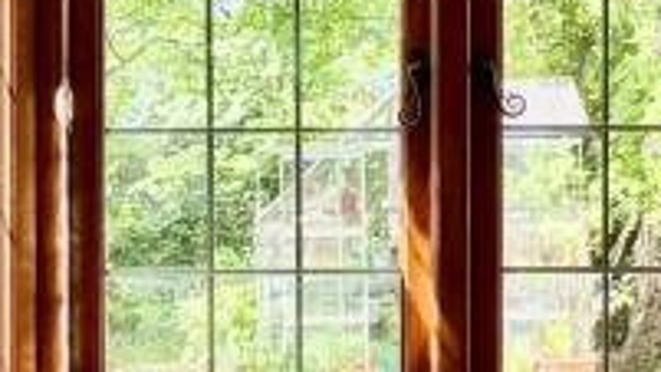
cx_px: 432
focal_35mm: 152
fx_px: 2664
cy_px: 196
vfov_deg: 8.0
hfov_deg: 14.1
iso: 64
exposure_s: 1/223
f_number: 1.78
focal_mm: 6.76
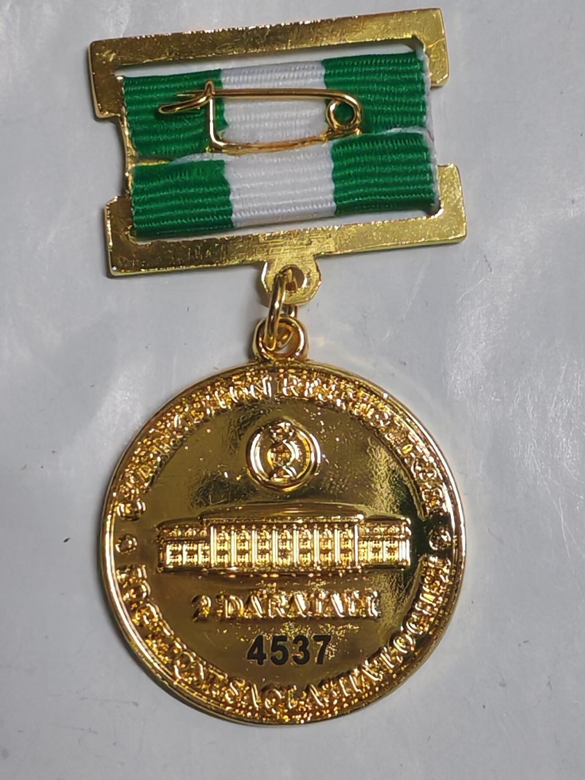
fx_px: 2276
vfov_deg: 19.4
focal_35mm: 101
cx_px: 292
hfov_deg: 14.6
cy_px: 390
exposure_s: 1/50
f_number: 1.95
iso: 800
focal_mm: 5.52
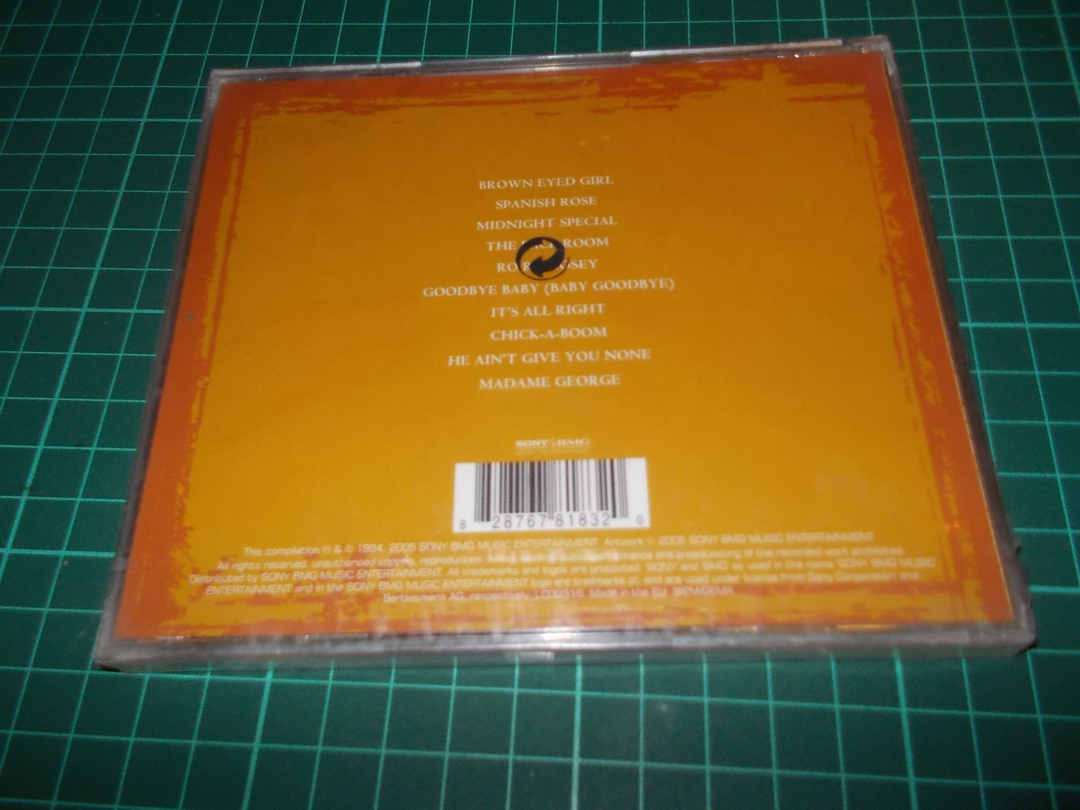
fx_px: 905
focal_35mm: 29
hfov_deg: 61.7
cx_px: 540
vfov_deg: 48.2
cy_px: 405
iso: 200
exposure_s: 1/30
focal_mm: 4.1
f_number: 3.3
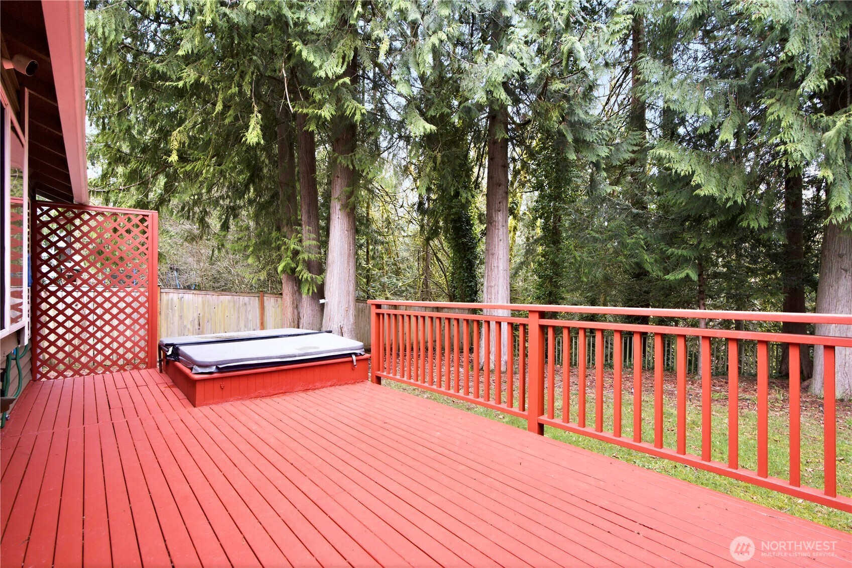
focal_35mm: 17
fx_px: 402
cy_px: 284
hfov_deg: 93.3
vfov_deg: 70.4
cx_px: 426
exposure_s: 1/6
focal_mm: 17
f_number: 9
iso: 400
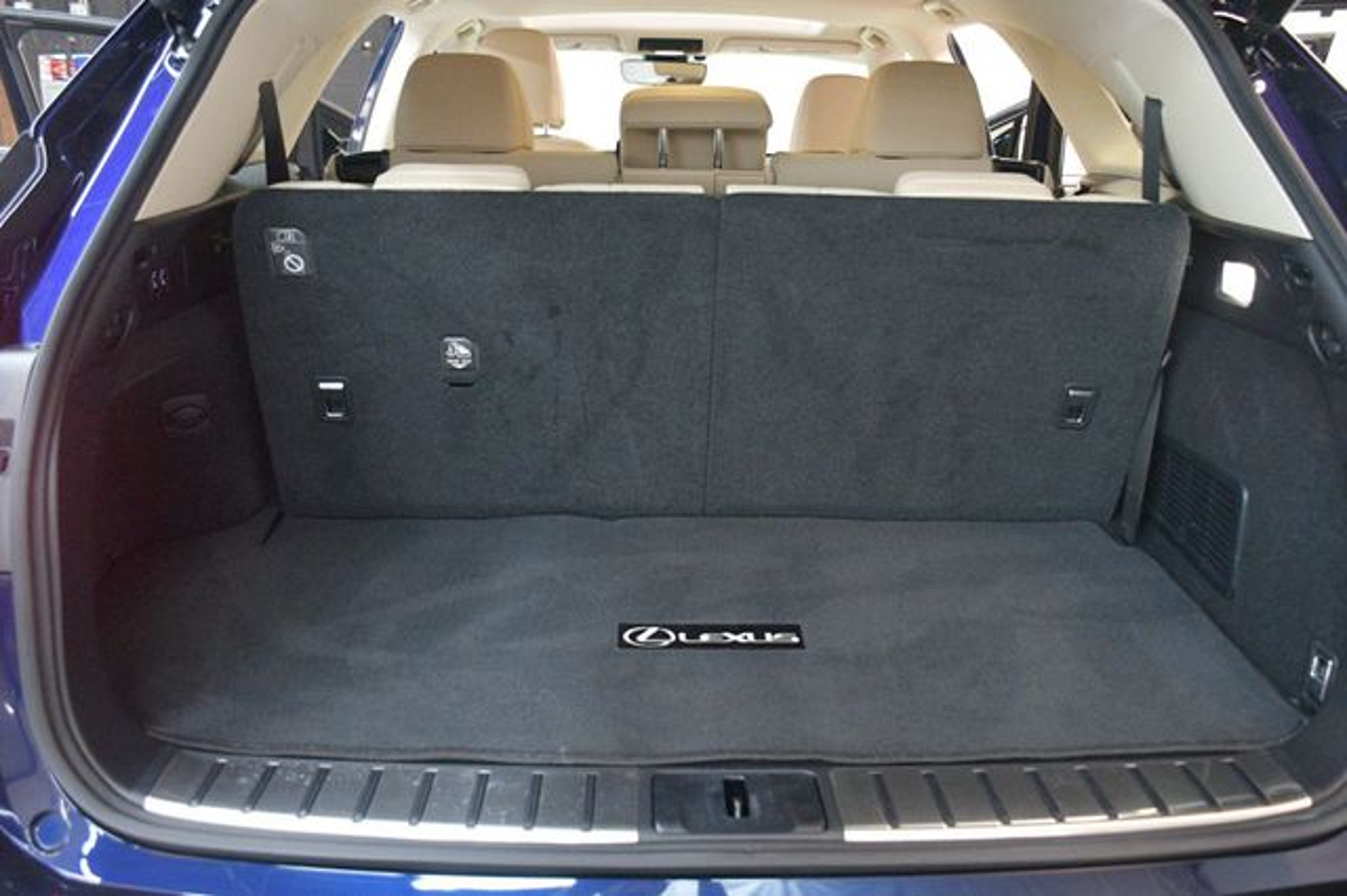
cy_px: 448
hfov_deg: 57.2
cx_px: 674
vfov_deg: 39.9
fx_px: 1234
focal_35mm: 33
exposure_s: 1/60
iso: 5600
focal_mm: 22
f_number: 3.5
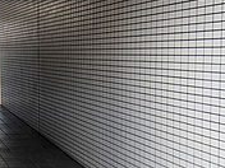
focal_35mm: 91
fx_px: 591
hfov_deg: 20.7
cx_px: -11
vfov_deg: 16.2
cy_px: 98
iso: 43
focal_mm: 5.43
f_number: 1.89
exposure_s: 1/50
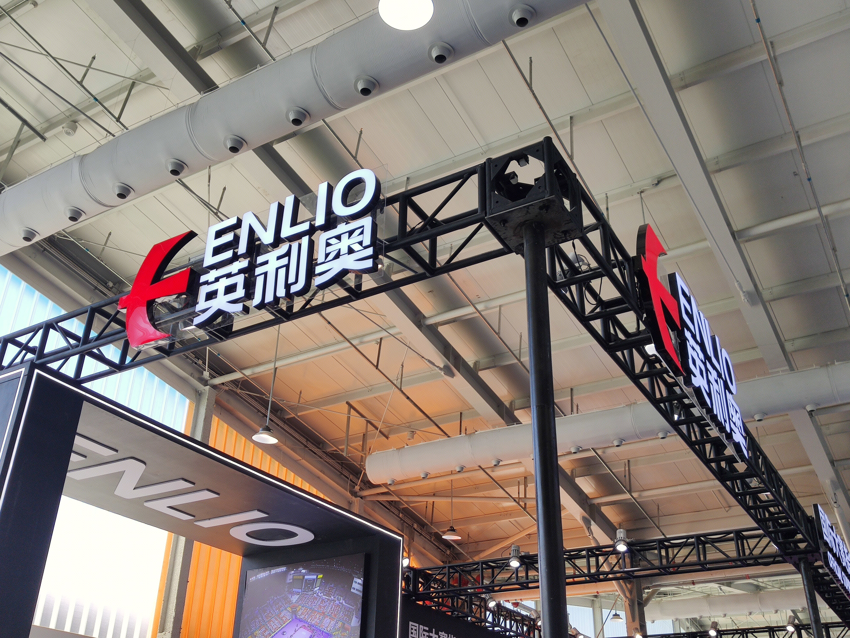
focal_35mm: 34
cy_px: 319
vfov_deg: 41.8
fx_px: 835
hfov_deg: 54.0
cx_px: 425
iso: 112
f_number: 1.75
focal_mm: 4.75
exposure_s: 1/363
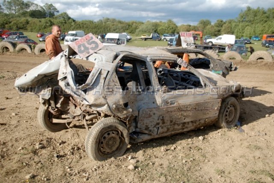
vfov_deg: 34.2
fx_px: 297
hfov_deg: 49.6
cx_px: 137
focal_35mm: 39
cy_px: 92
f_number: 4.2
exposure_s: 1/800
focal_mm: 26
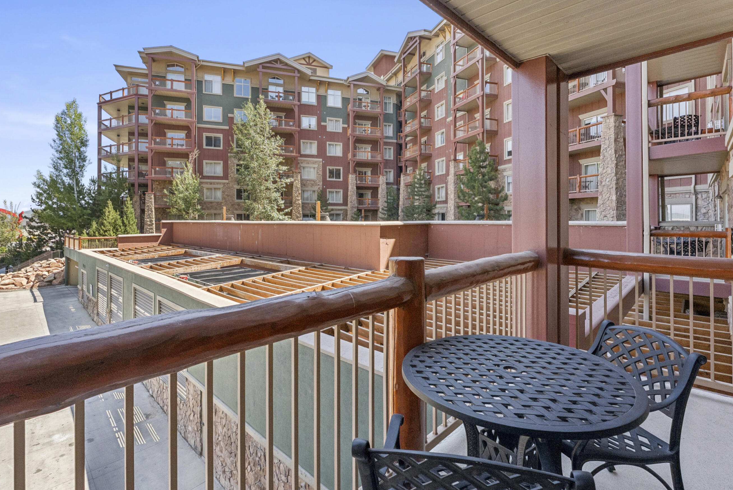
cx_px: 362
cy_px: 244
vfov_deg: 73.8
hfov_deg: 96.7
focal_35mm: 16
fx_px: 326
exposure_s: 1/640
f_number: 8
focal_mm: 14
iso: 640
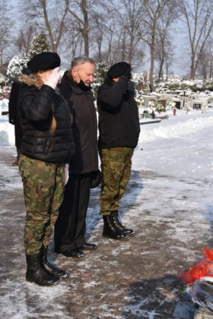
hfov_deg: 23.8
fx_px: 506
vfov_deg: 35.1
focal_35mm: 57
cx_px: 106
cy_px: 160
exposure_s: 1/500
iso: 180
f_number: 8
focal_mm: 38
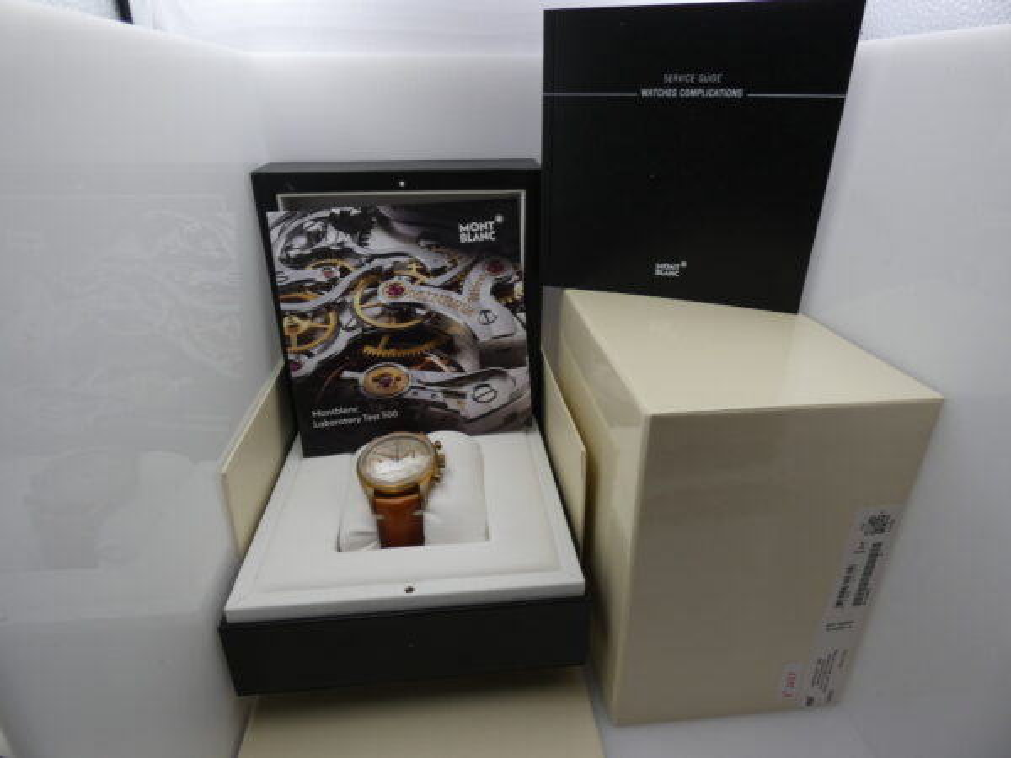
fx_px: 584
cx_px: 506
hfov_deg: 81.7
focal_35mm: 20
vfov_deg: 66.0
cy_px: 379
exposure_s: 1/250
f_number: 2.8
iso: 80
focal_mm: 3.6
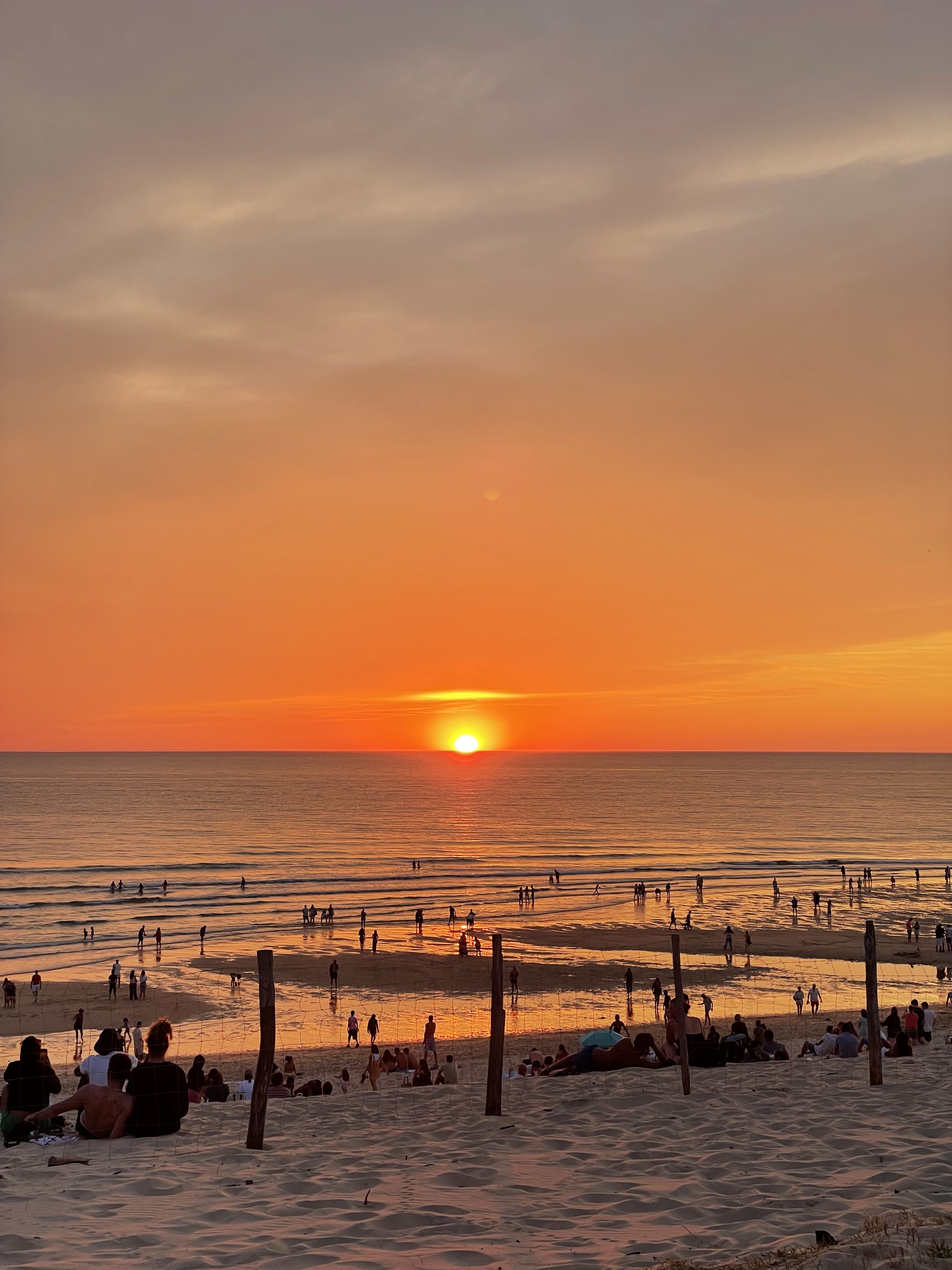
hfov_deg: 28.0
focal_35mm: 52
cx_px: 476
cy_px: 635
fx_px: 1907
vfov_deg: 36.8
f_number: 2
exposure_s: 1/172
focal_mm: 6
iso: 25
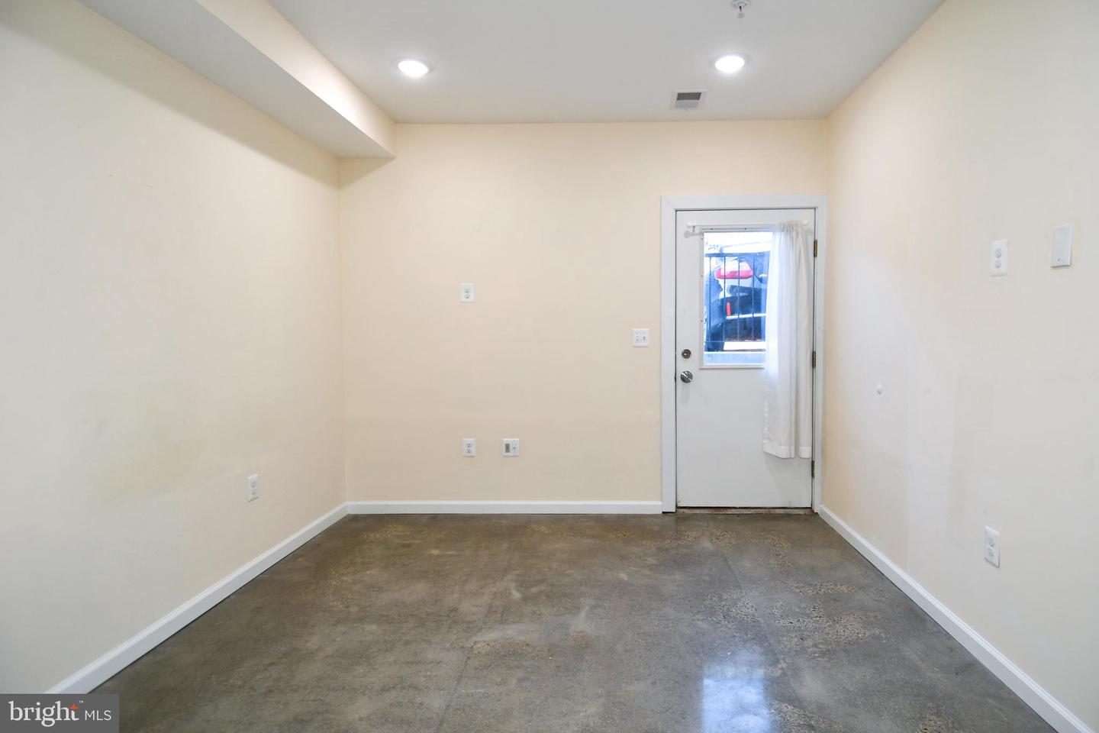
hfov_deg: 90.0
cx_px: 550
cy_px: 366
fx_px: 549
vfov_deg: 67.4
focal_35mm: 18
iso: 220
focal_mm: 12
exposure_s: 1/60
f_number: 4
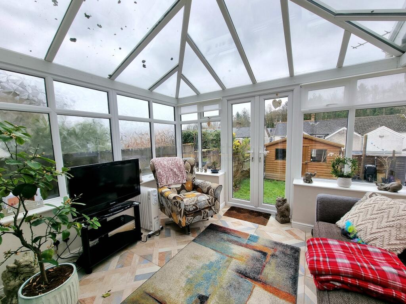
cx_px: 203
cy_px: 152
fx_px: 152
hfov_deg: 106.2
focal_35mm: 13
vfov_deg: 89.9
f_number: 2.2
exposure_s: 1/357
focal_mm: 2.2
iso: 50
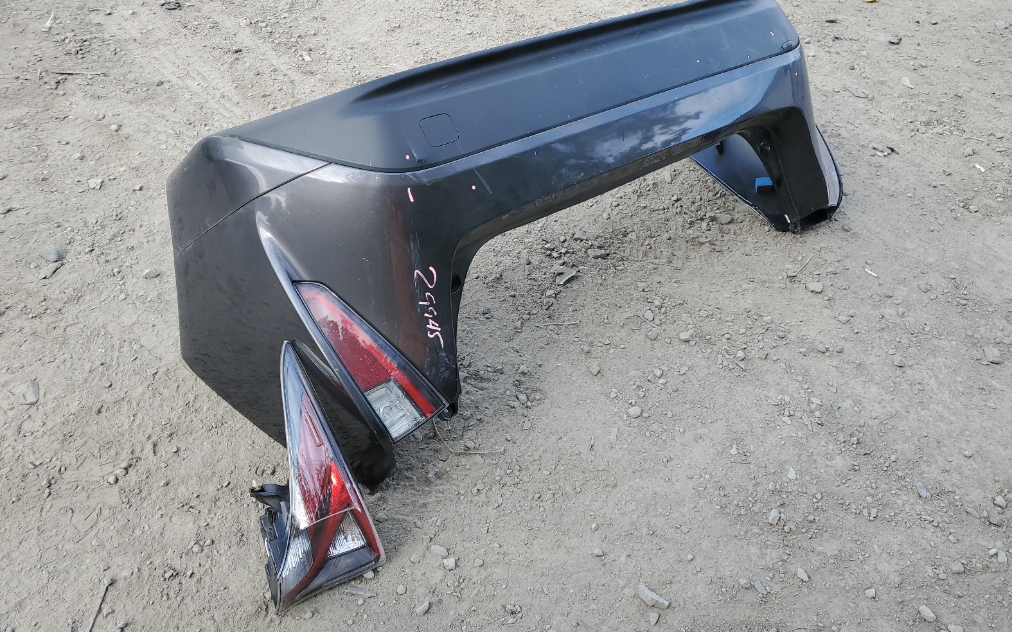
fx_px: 772
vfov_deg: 44.5
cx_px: 510
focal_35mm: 28
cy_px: 286
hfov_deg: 66.5
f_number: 1.5
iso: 50
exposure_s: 1/500
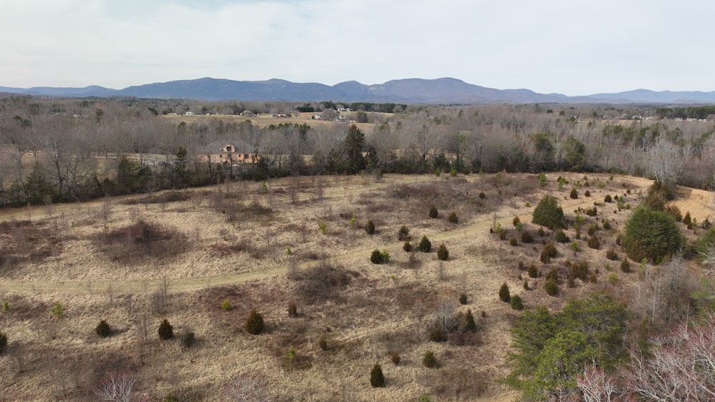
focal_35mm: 27
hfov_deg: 69.8
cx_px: 367
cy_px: 197
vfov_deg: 42.9
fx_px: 512
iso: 130
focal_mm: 12.29
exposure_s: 1/200
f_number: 2.8
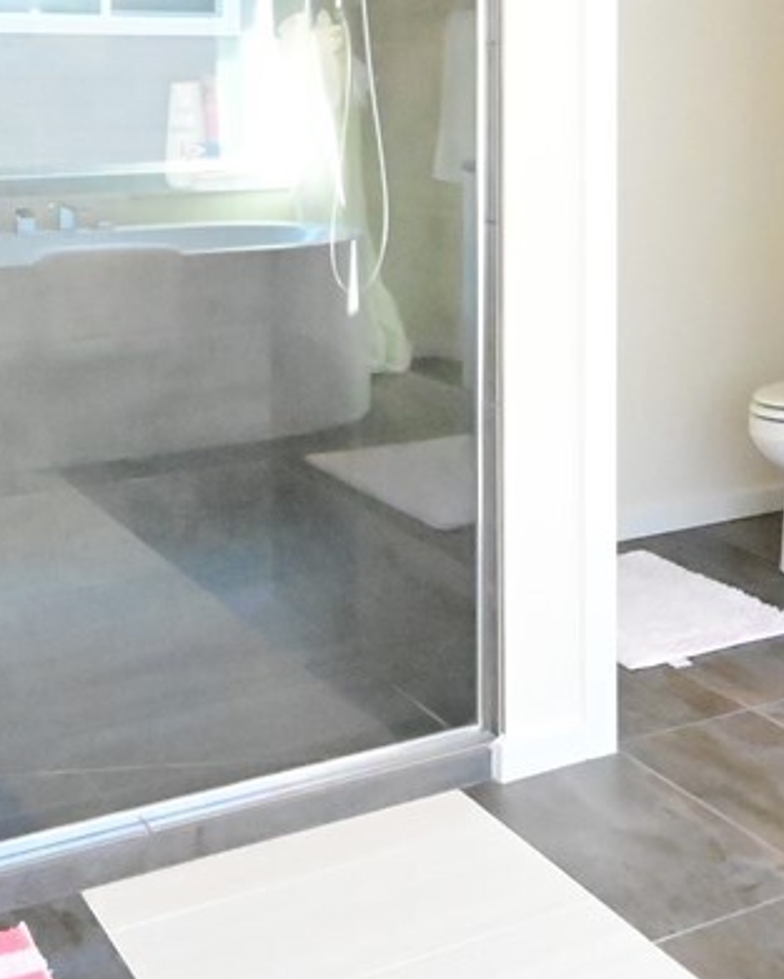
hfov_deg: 25.8
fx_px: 1653
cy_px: 91
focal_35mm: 57
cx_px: 709
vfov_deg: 31.4
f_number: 13
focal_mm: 14
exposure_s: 1/200
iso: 25600
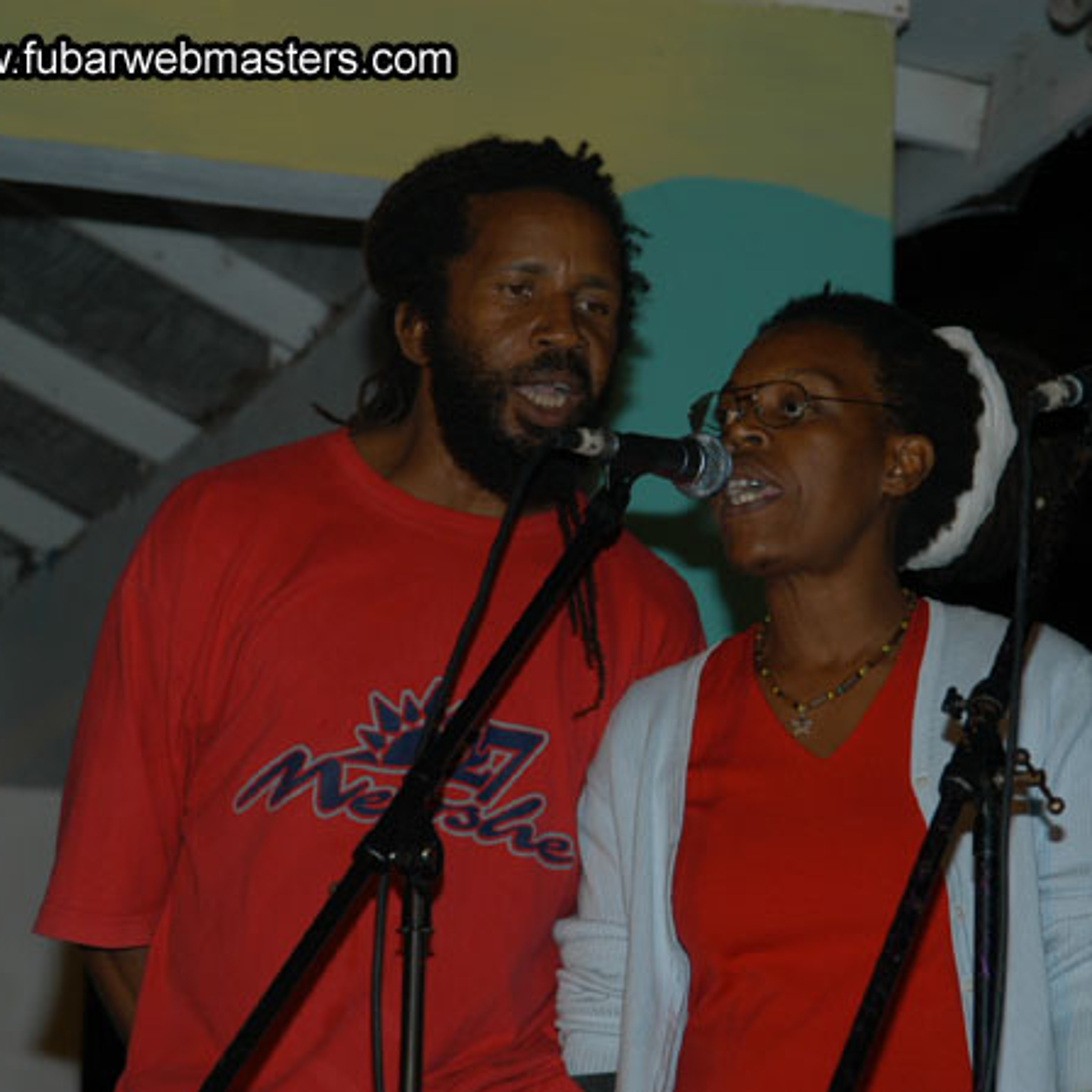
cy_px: 546
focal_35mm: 164
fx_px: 5840
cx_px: 654
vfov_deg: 10.7
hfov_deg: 10.7
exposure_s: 1/60
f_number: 5
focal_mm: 85
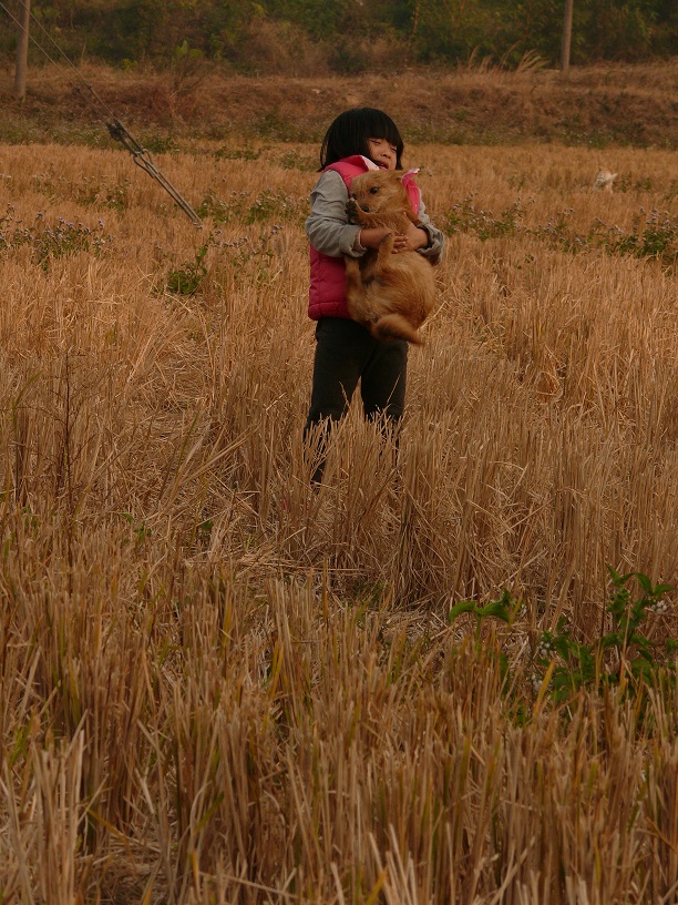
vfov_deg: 8.3
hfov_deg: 6.2
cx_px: 339
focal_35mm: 239
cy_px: 452
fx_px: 6242
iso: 100
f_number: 5.6
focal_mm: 45.2
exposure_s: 1/250
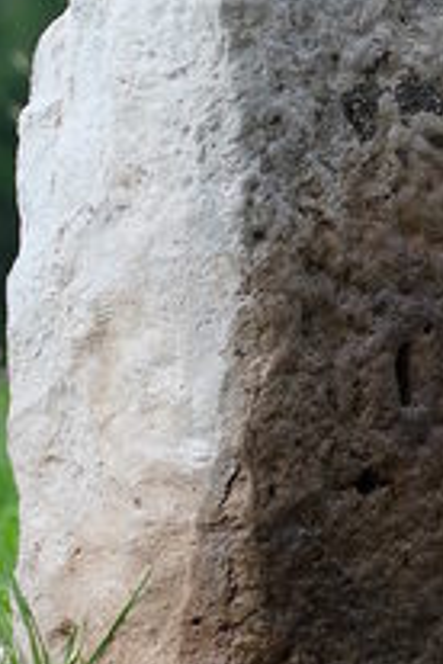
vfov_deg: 8.4
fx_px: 4485
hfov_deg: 5.6
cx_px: 578
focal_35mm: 243
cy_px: 87
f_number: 2
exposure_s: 1/3800
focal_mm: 56
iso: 400
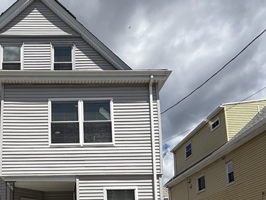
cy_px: 215
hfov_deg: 49.3
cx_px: 68
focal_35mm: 36
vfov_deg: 34.7
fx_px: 277
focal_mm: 2.22
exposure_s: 1/3663
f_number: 2.2
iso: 50
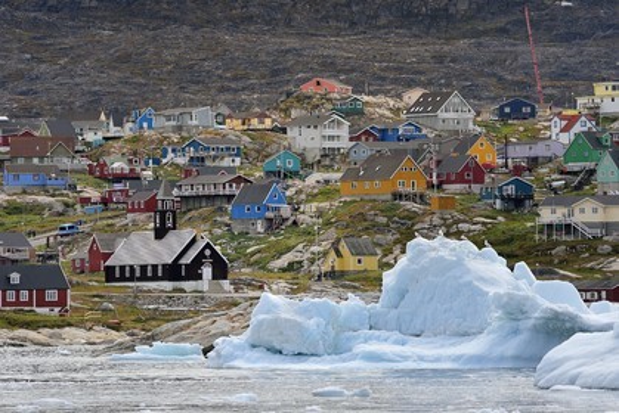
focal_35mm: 280
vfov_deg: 4.9
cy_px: 206
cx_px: 310
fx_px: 4818
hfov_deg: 7.4
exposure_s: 1/800
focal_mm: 280
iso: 400
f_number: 7.1
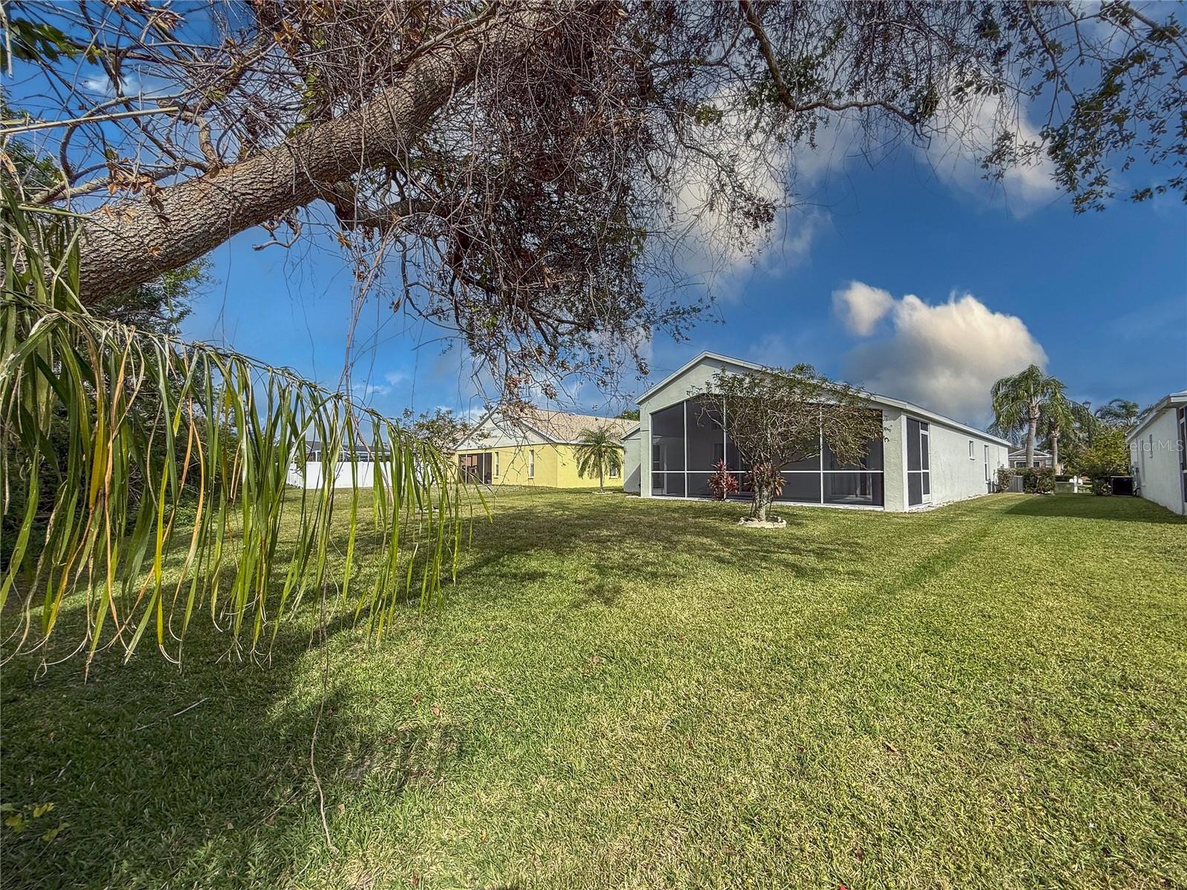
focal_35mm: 14
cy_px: 445
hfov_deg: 102.1
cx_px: 594
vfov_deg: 85.7
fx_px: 480
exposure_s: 1/2700
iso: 50
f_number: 2.2
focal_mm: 2.22
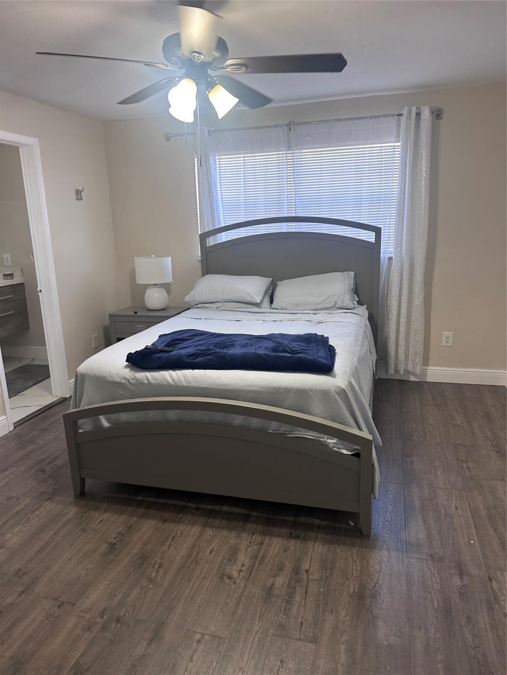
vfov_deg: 71.6
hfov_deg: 56.8
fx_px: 469
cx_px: 254
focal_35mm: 24
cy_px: 338
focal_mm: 6.86
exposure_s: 1/60
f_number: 1.78
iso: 125
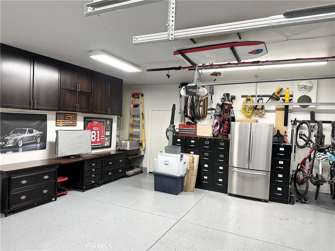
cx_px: 168
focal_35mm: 24
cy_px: 126
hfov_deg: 71.6
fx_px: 232
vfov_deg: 56.8
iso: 125
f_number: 1.78
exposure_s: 1/60
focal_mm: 6.86
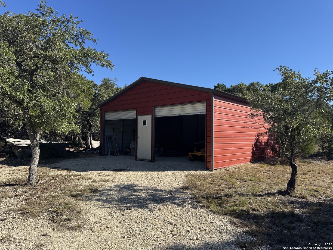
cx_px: 166
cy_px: 125
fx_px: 231
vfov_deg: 56.8
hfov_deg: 71.6
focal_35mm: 24
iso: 80
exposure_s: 1/3096
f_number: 1.78
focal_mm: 6.76
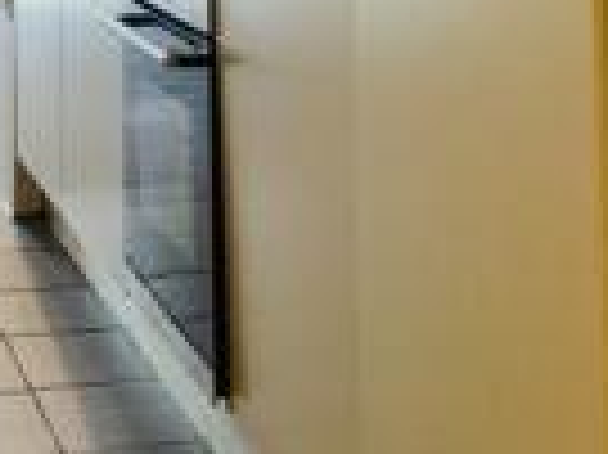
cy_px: -290
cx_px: 245
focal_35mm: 112
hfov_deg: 17.6
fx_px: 1965
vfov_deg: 12.4
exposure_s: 1/50
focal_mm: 4.25
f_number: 1.8
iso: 125
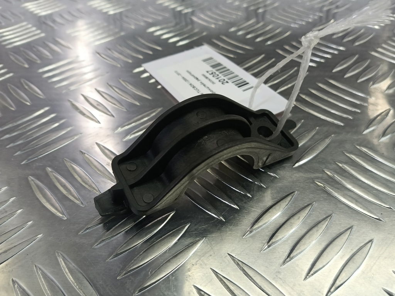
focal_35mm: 23
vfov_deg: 58.9
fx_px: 262
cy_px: 148
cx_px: 198
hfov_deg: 73.9
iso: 109
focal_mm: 4.11
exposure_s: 1/50
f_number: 1.6
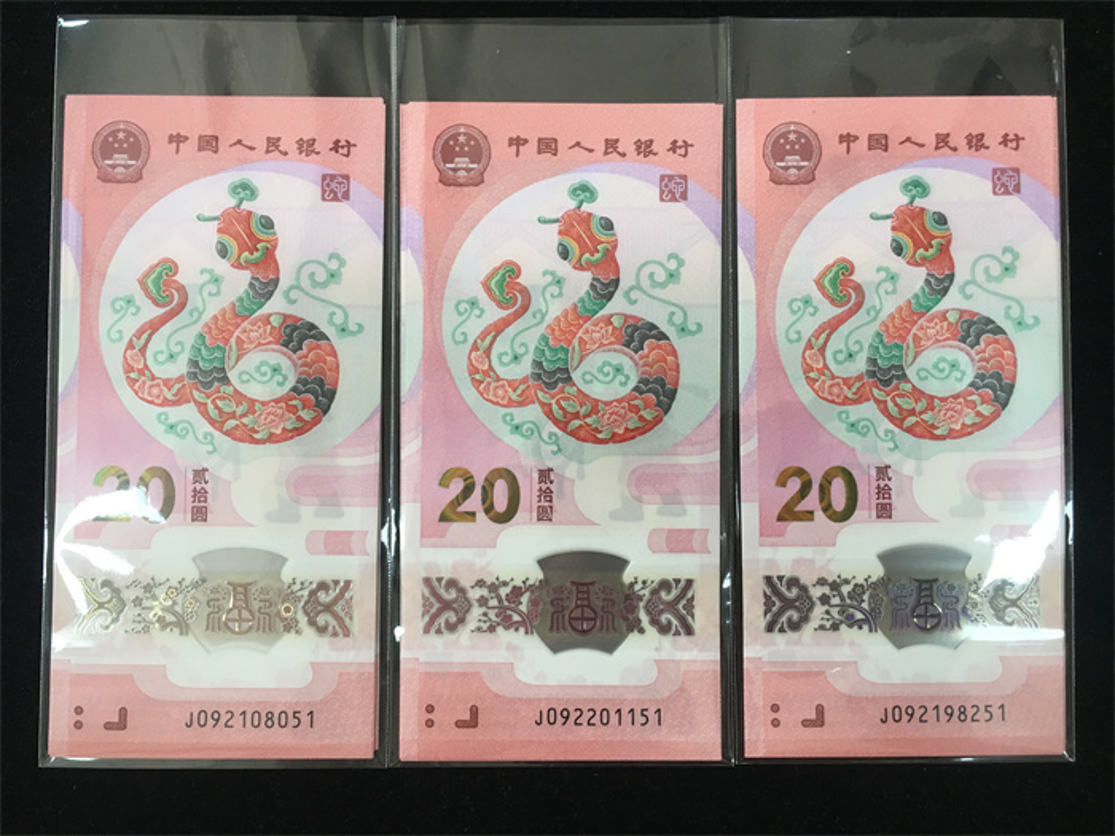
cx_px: 558
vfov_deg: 48.2
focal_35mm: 29
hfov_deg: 61.7
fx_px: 934
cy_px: 418
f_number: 2.2
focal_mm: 4.15
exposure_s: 1/33
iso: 50
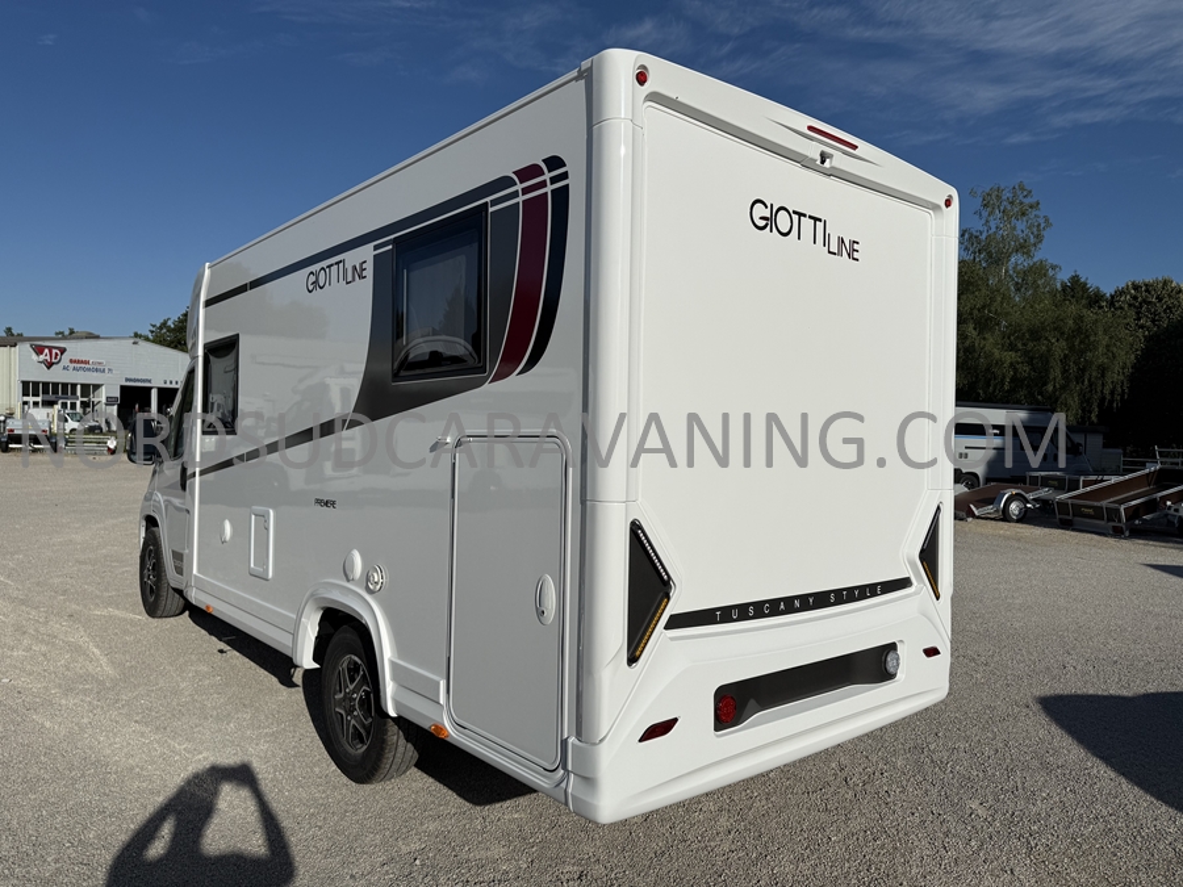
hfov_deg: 71.6
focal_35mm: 24
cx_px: 592
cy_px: 444
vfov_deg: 56.8
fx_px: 820
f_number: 1.78
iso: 64
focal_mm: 6.76
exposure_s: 1/14286
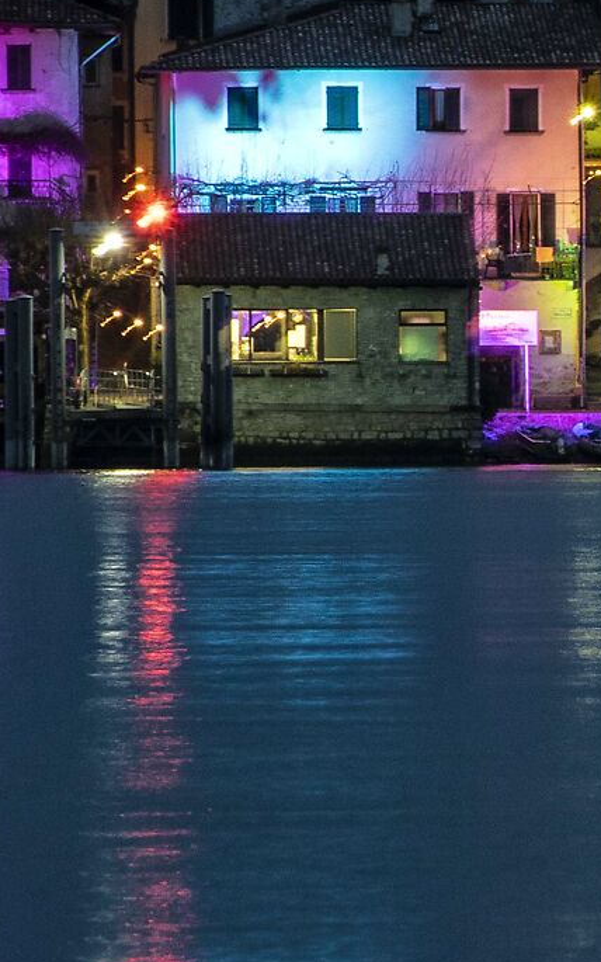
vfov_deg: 2.6
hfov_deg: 1.6
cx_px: 1517
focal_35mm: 803
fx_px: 21048
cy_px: 306
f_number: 11
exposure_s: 1.6
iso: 200
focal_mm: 150
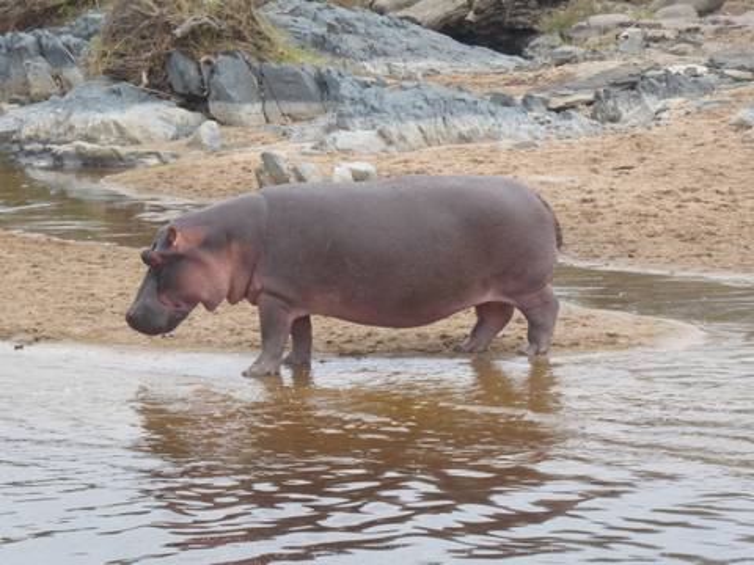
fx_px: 6404
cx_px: 377
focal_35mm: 294
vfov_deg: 5.1
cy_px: 282
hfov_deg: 6.7
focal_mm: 47.5
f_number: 5.6
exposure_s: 1/200
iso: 160
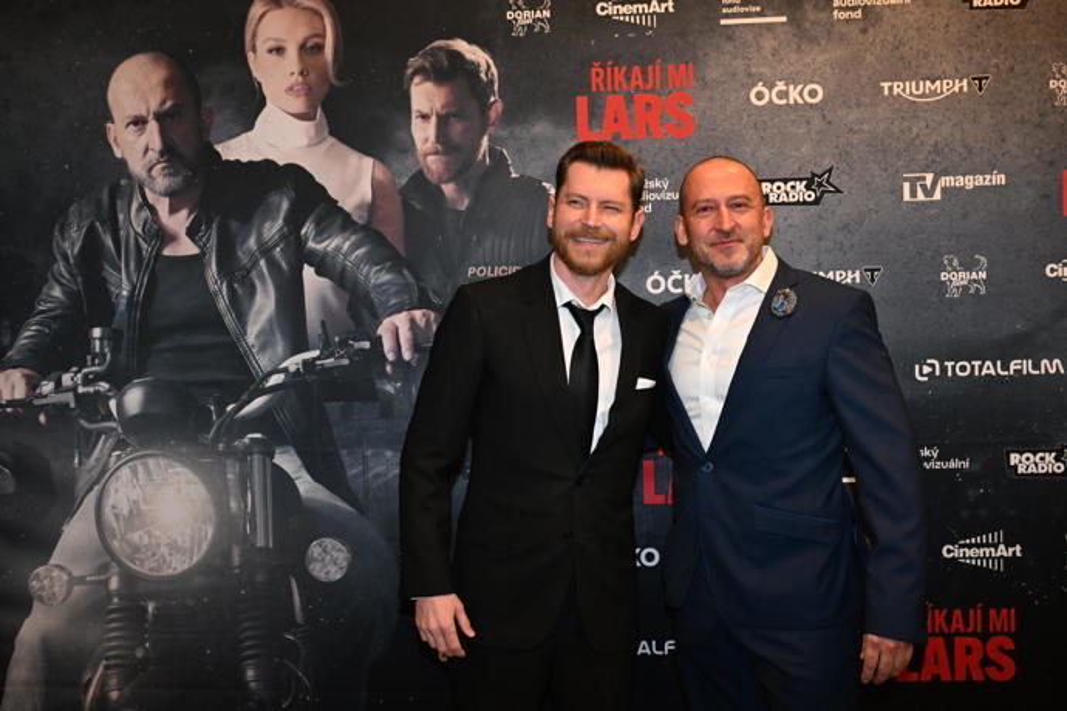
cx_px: 534
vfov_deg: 37.9
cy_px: 356
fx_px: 1037
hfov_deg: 54.4
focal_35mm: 35
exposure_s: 1/200
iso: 4000
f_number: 5.6
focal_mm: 35
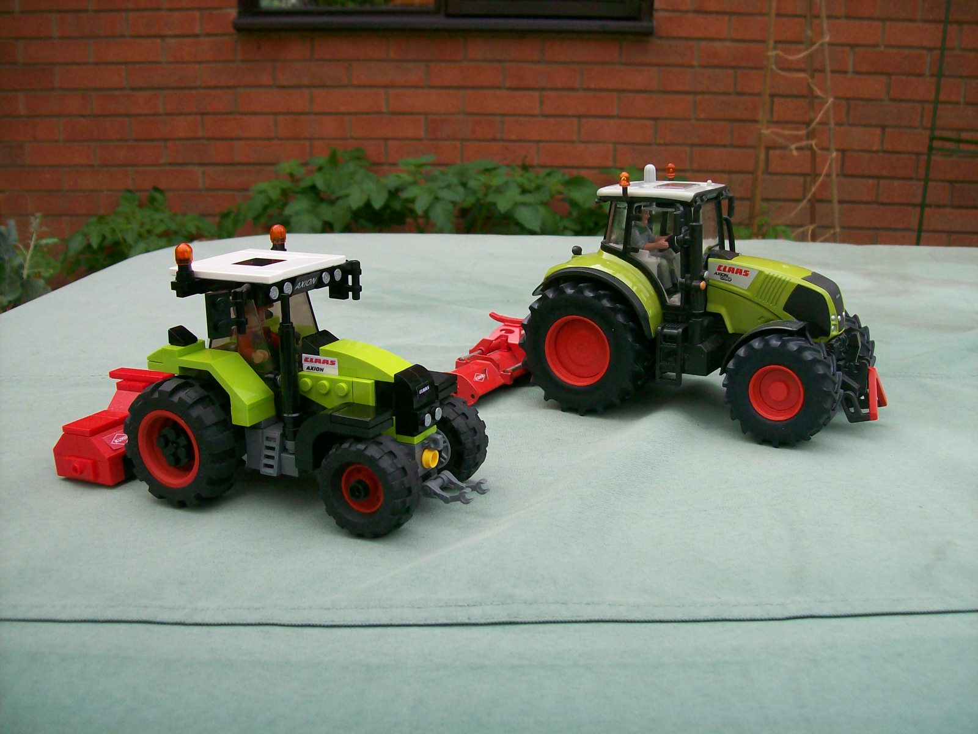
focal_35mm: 36
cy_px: 367
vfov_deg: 39.7
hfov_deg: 51.4
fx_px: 1017
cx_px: 489
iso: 80
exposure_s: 1/722
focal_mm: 6
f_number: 2.7
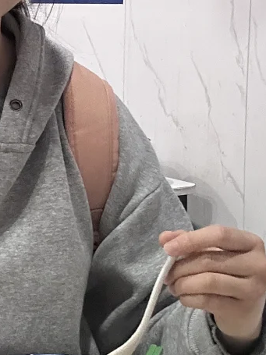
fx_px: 974
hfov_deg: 15.2
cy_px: 186
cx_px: -13
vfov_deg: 20.7
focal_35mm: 95
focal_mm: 2.69
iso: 250
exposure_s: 1/50
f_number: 1.9
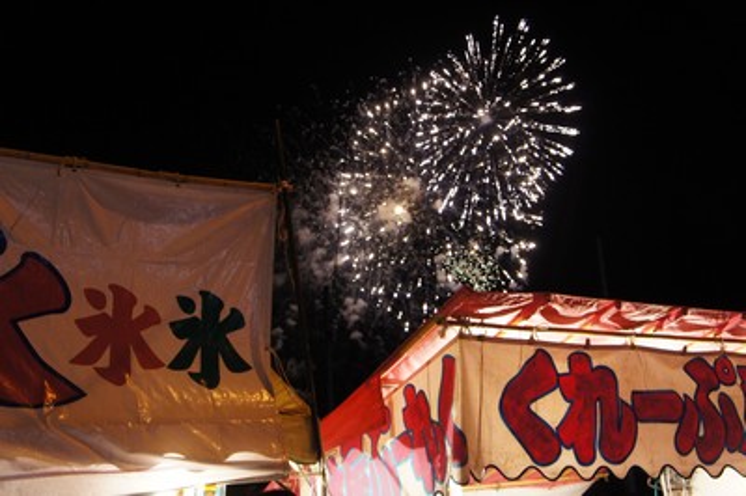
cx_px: 373
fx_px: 839
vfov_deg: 33.0
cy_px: 248
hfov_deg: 48.0
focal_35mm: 40
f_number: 4
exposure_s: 1/30
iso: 1600
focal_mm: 27
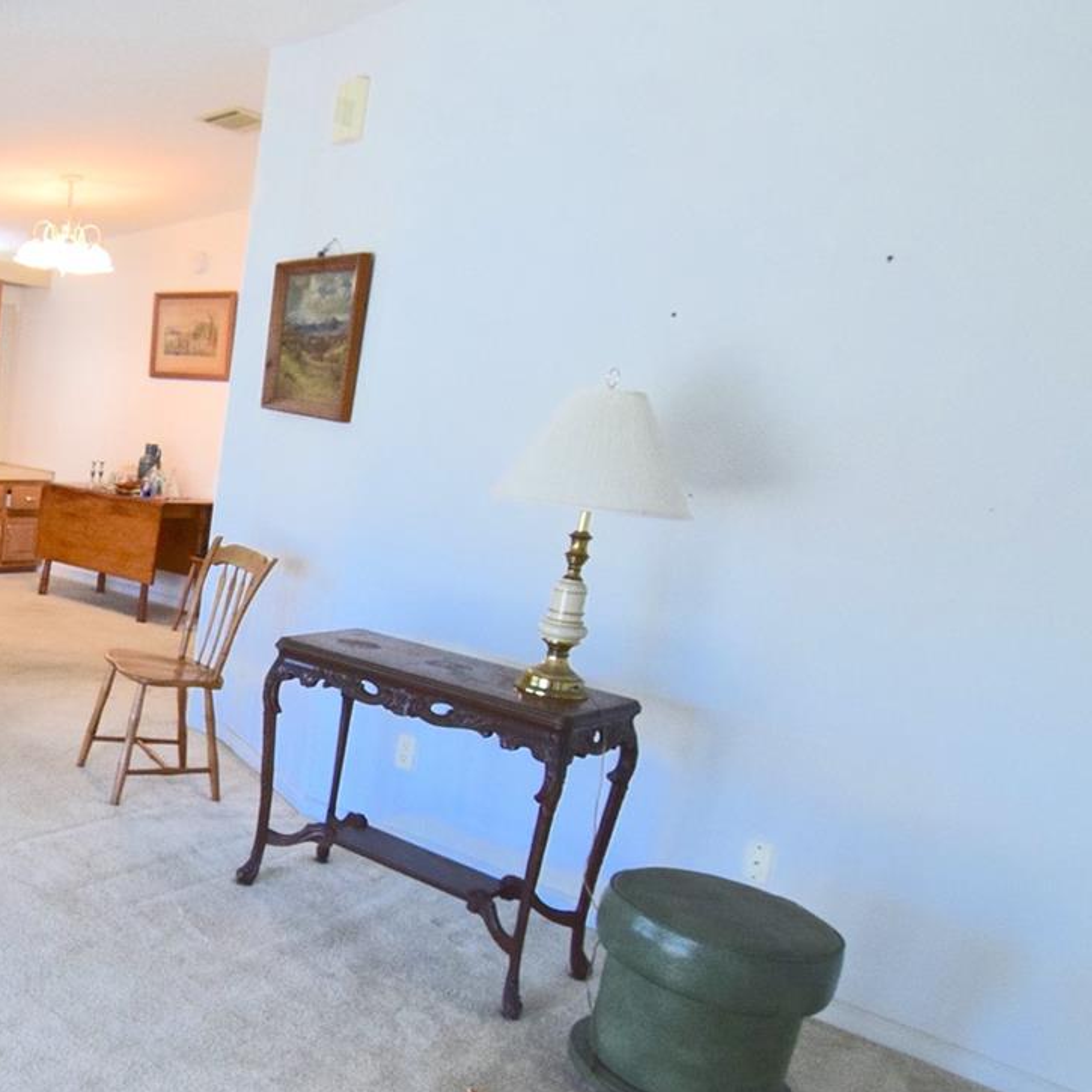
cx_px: 44
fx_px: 1104
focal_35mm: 31
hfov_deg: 45.8
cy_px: 646
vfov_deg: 52.3
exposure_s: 1/60
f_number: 8
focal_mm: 11
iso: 1400
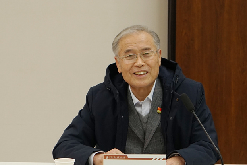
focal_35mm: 90
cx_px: 139
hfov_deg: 22.6
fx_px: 618
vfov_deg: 15.2
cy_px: 99
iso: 800
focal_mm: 70
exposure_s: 1/125
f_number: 4
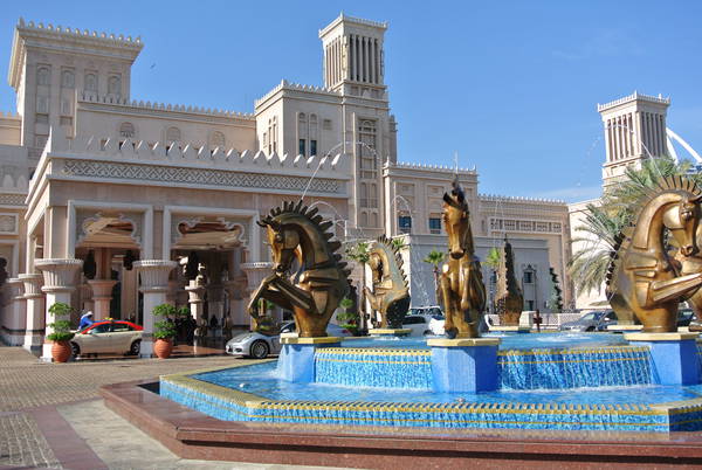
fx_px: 703
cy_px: 235
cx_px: 351
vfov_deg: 37.0
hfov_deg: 53.1
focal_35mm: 36
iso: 100
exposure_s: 1/800
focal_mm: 13.6
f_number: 5
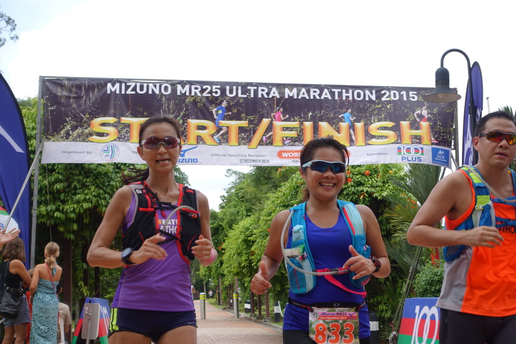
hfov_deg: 31.9
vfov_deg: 21.6
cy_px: 172
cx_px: 258
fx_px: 903
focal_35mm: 63
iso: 125
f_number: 4
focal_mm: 22.95
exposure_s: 1/320
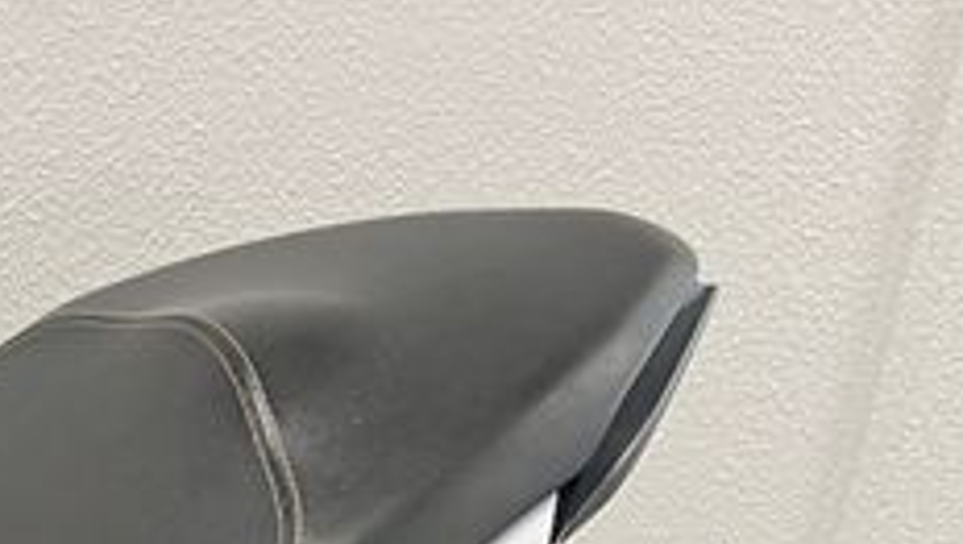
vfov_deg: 14.1
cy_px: 922
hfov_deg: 24.4
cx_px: -224
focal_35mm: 78
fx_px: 1994
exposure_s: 1/50
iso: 100
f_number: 1.6
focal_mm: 5.1
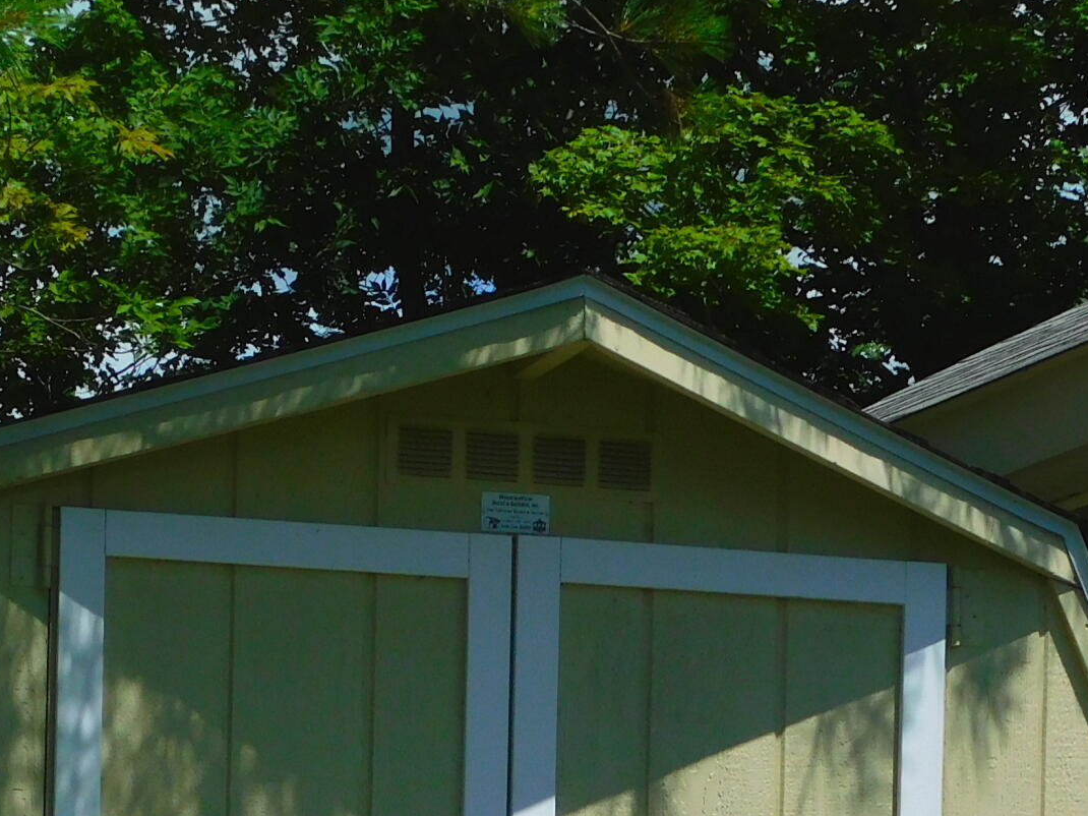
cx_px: 542
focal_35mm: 143
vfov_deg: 10.1
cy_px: 1123
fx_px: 4494
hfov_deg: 13.8
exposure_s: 1/640
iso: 125
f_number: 7.6
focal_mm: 9
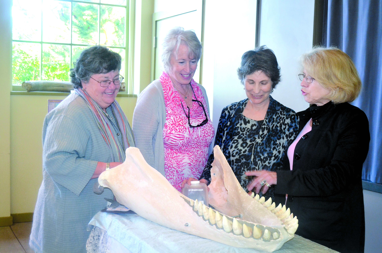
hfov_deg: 41.2
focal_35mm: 48
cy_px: 126
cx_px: 191
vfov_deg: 28.0
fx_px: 508
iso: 720
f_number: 4.8
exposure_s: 1/60
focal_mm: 32
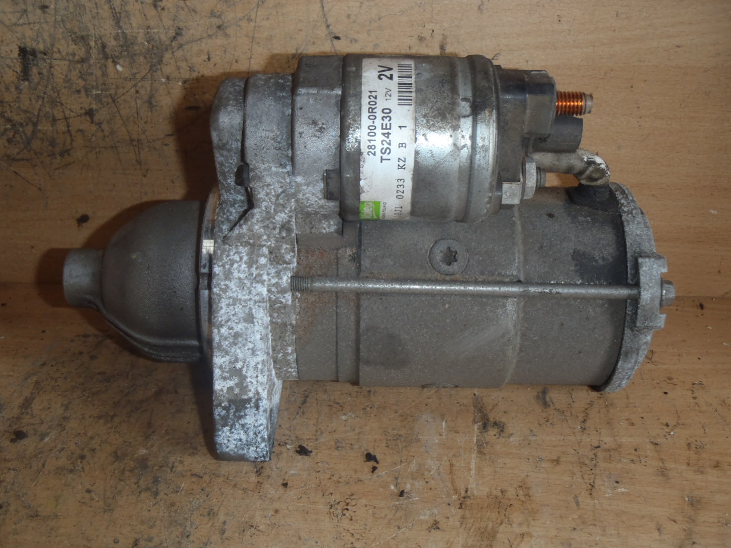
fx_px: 802
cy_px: 274
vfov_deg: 37.7
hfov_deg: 49.0
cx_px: 366
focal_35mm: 38
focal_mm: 6.83
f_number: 4.6
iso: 100
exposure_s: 1/40
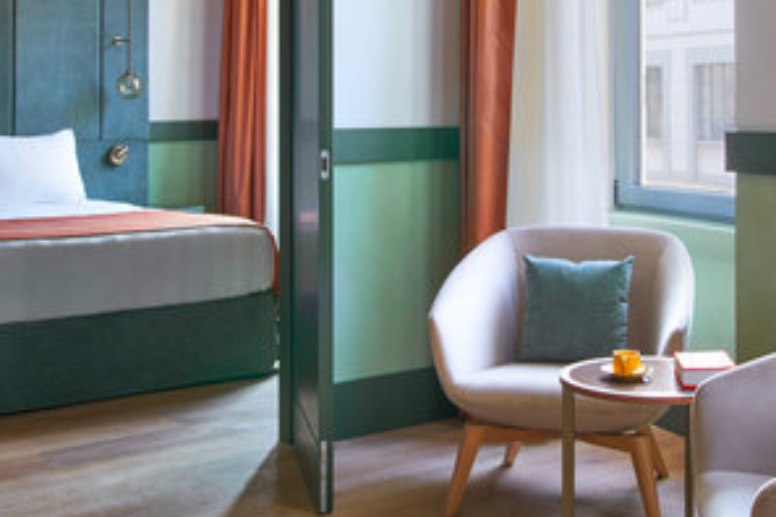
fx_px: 1185
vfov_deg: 24.3
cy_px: 112
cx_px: 468
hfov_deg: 36.1
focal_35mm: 55
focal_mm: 34
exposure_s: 1/4
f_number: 14
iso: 500
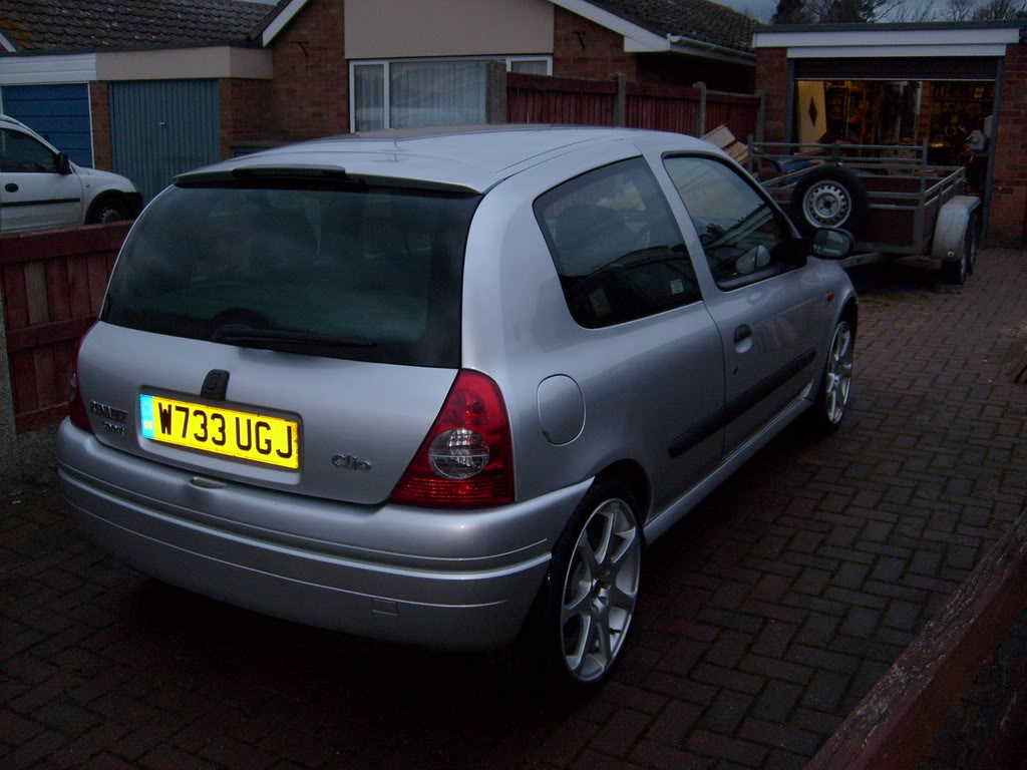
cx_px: 514
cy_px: 385
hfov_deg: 52.6
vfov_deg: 40.7
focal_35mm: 35
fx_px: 1038
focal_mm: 5.8
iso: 100
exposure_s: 1/45
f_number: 2.8
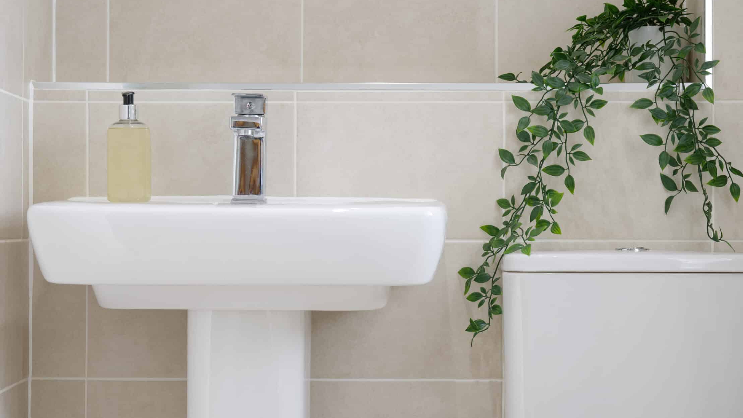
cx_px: 365
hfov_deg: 19.5
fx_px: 2167
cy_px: 180
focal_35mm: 110
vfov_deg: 11.0
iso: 800
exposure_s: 1/30
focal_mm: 91
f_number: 9
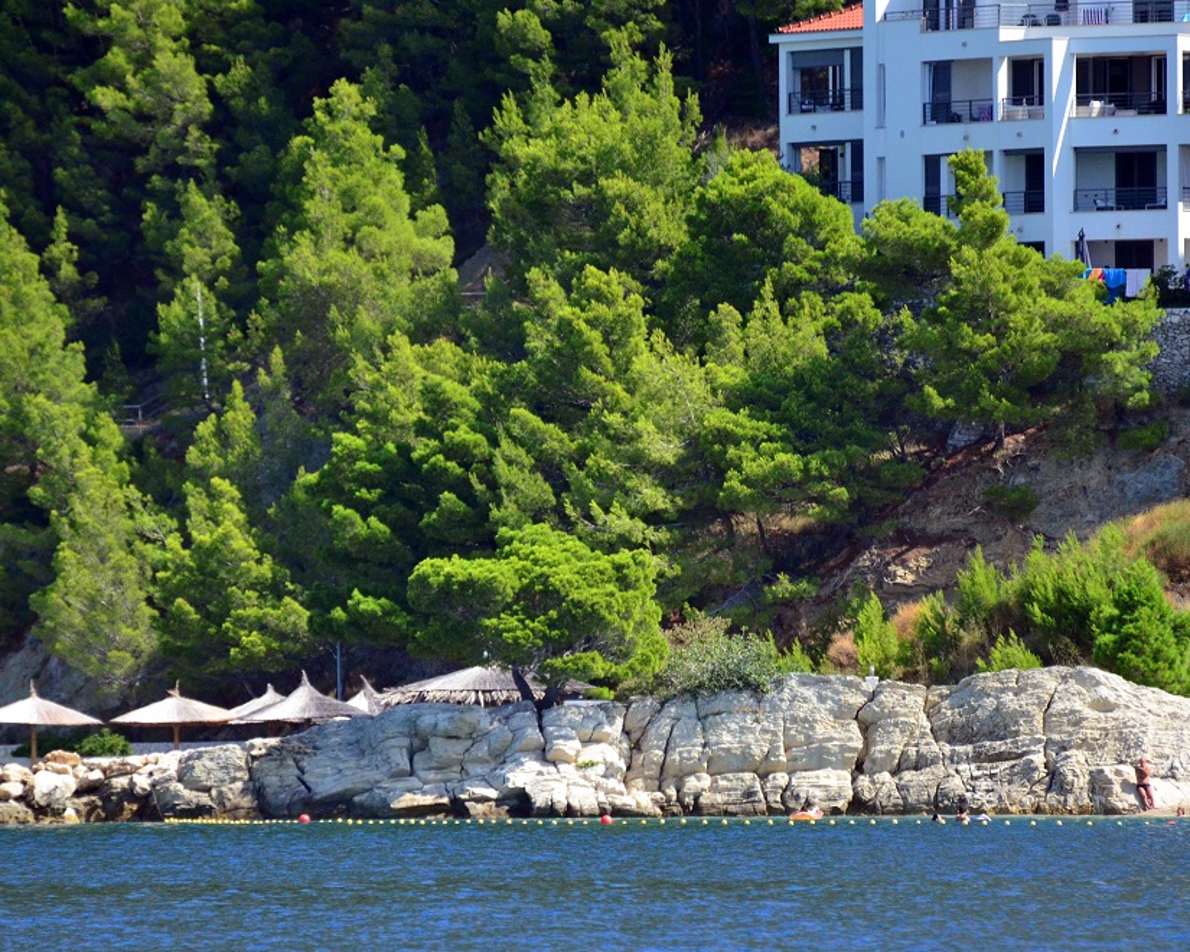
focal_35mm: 511
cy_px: 476
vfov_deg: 3.0
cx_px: 578
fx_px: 17997
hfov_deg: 3.8
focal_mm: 300
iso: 2000
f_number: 5.6
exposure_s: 1/5000
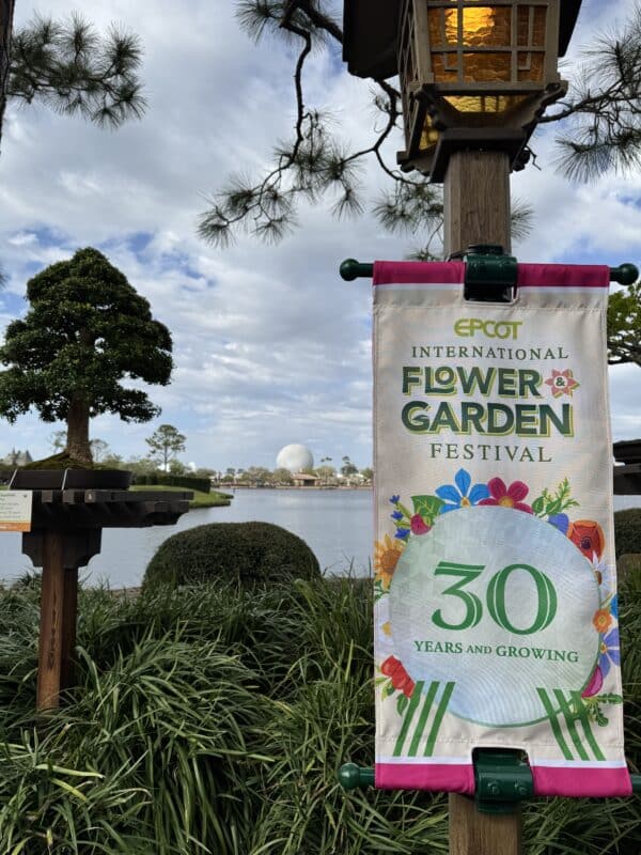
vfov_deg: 71.6
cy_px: 428
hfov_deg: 56.8
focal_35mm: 24
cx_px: 320
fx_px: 593
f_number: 1.78
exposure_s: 1/6410
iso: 80
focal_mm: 6.76
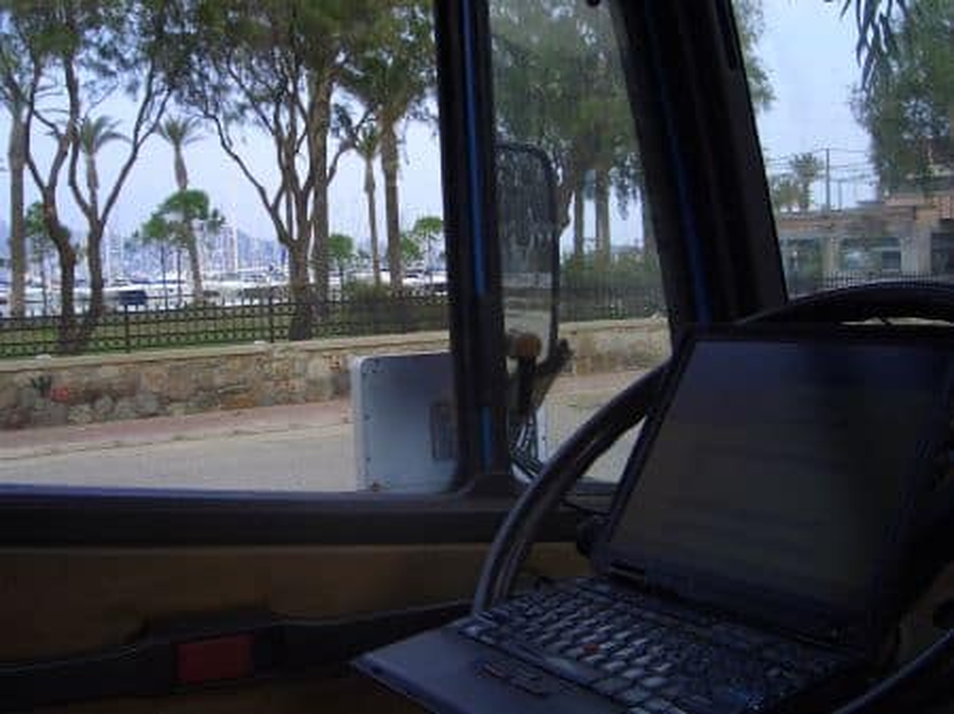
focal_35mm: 39
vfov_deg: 36.8
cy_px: 357
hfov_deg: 47.9
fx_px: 1074
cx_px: 477
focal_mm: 8
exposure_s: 1/160
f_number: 4.8
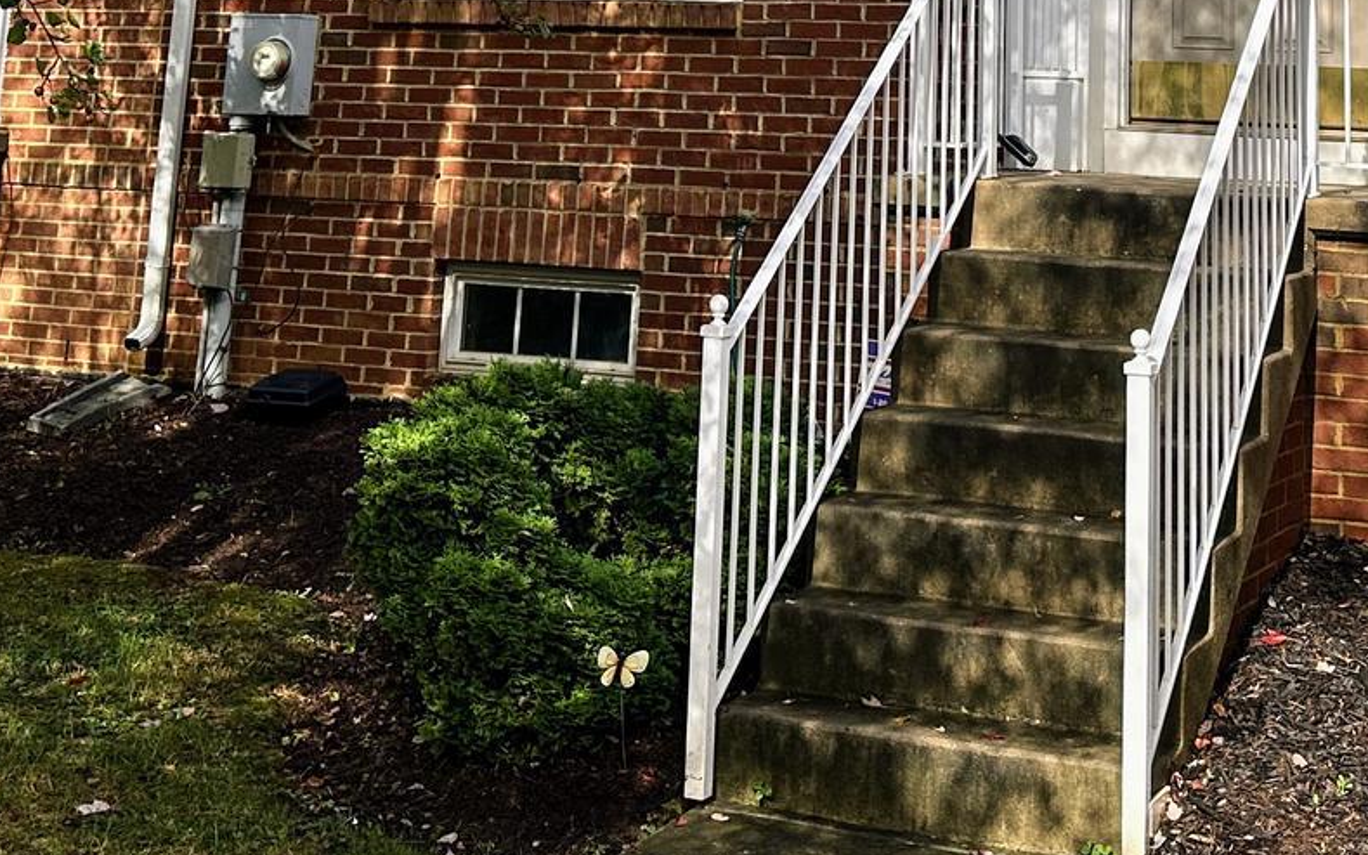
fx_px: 2460
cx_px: 896
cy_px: -411
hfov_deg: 30.9
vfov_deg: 17.7
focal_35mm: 66
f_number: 1.78
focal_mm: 6.86
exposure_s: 1/1692
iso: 80
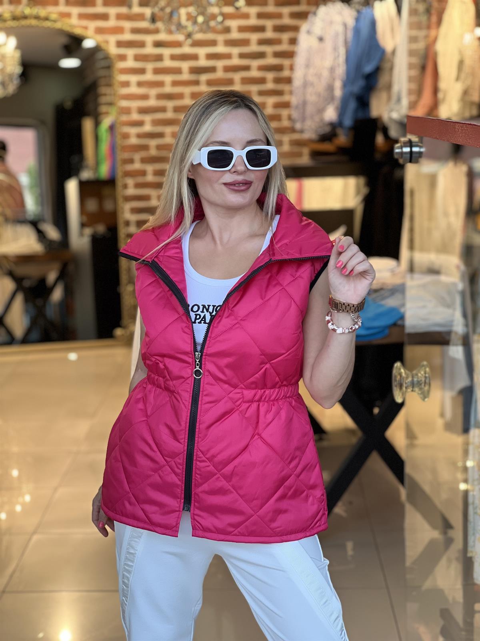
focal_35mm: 77
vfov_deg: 25.3
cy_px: 320
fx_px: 1424
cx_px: 240
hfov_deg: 19.1
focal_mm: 9
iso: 125
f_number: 2.8
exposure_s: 1/100
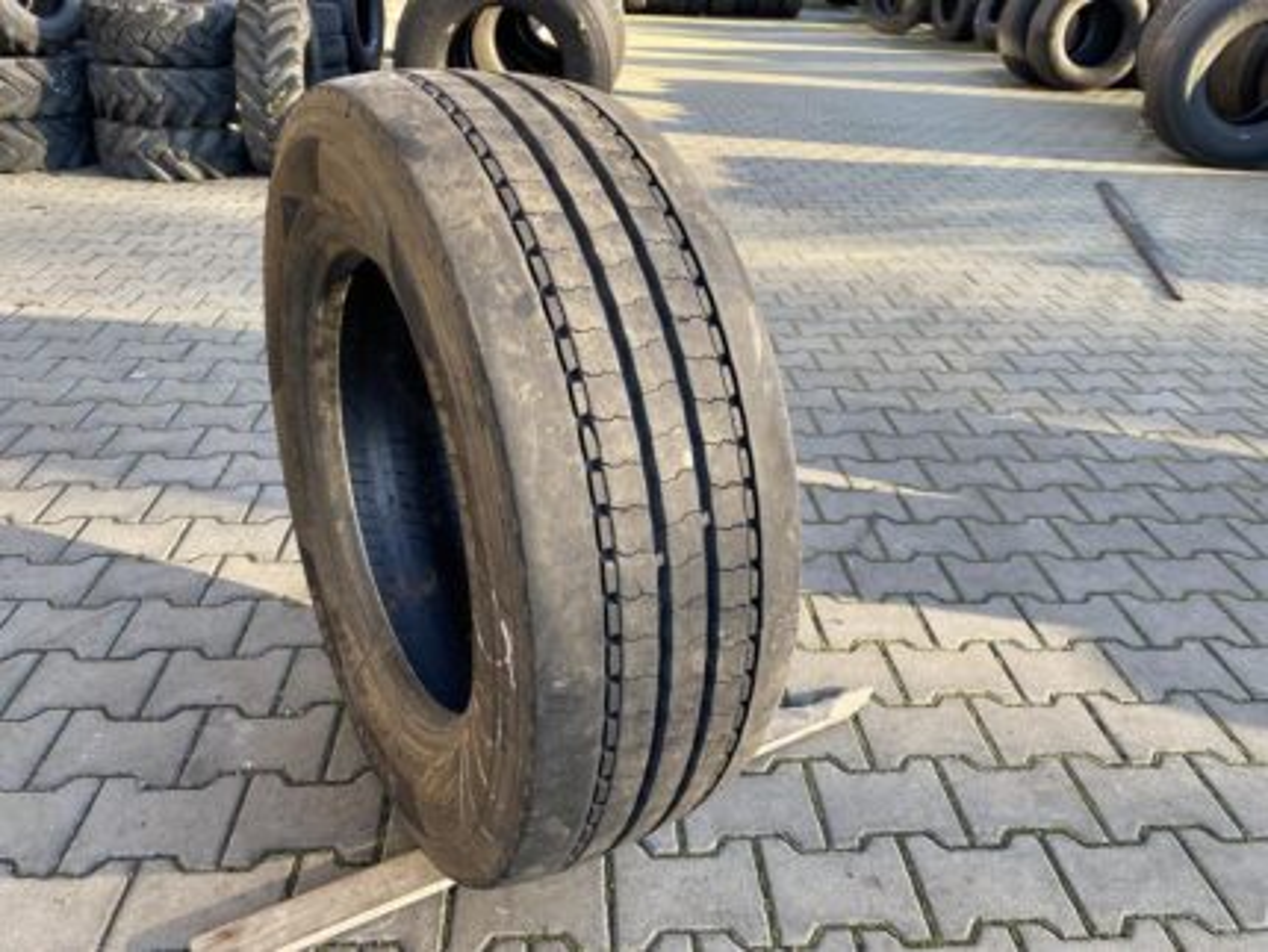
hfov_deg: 67.3
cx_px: 634
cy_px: 476
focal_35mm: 26
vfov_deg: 53.1
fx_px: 953
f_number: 1.8
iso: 32
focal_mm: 4.25
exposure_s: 1/122
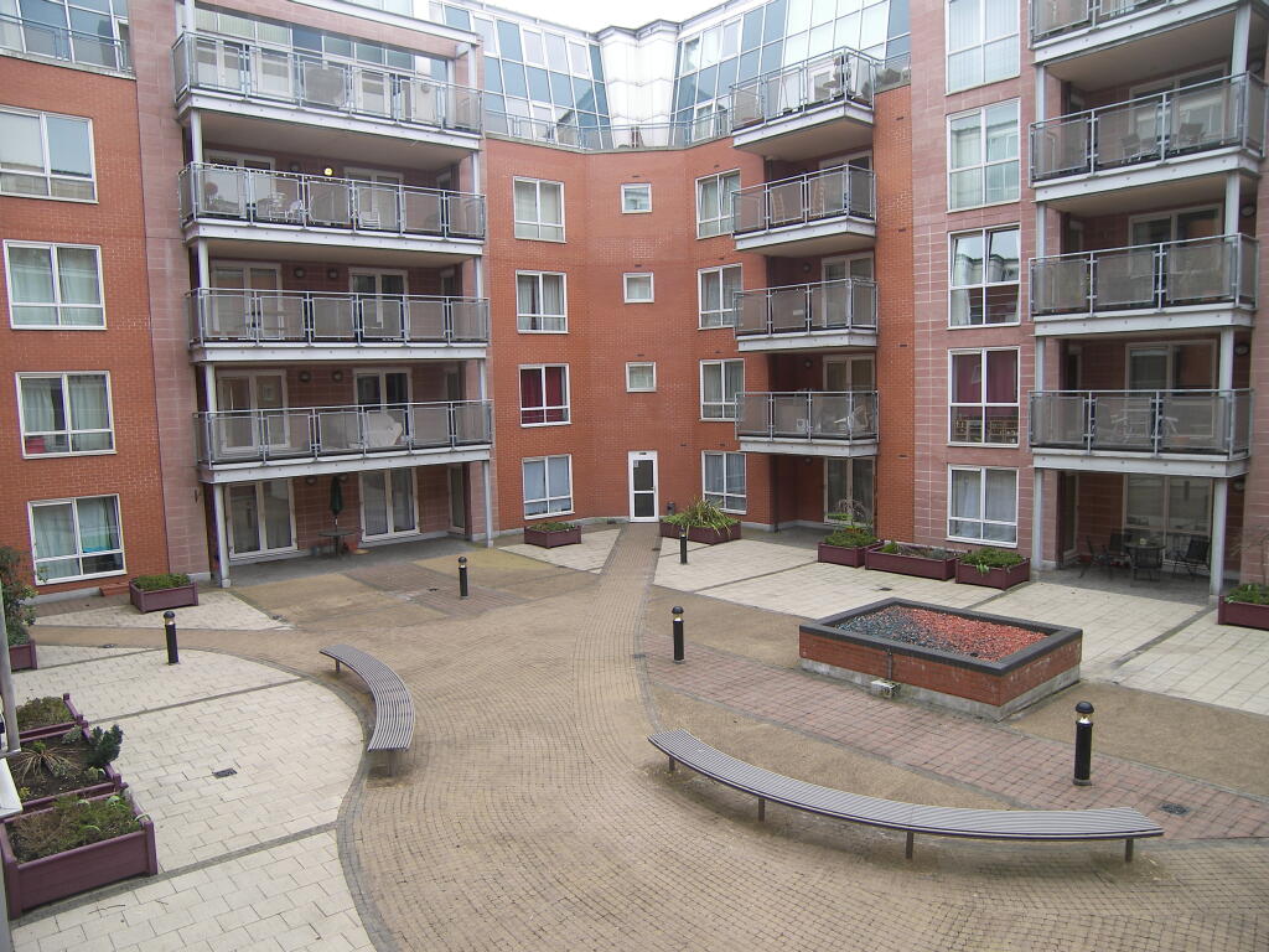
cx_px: 634
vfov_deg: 56.8
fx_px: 880
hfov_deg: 71.6
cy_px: 476
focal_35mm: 24
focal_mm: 5
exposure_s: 1/160
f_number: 2.8
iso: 50
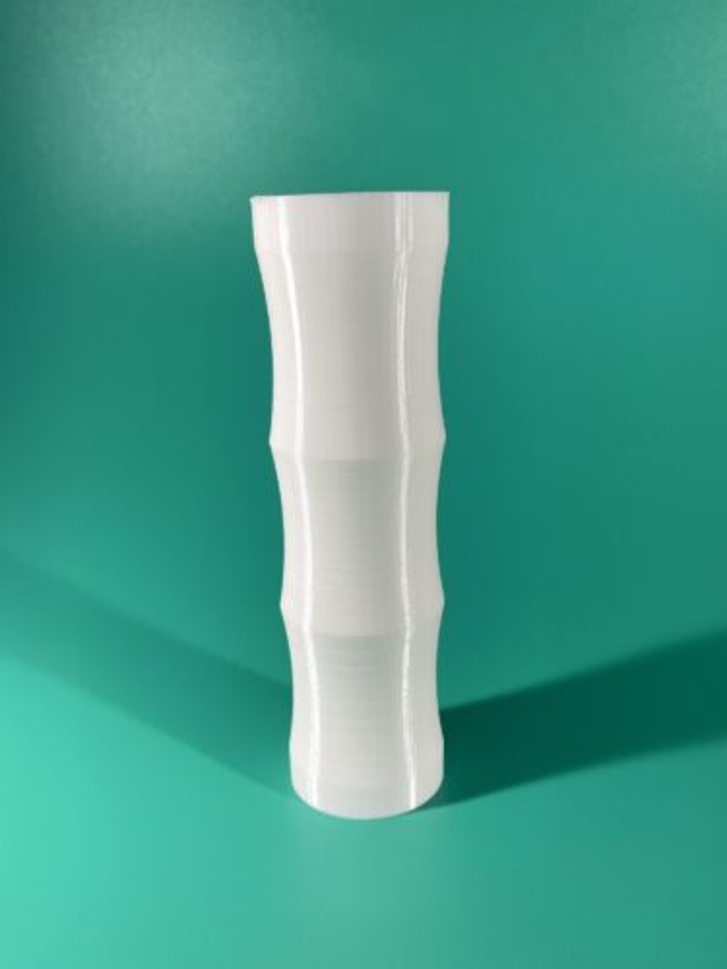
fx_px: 728
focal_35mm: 26
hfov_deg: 53.1
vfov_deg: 67.3
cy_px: 484
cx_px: 364
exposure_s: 1/100
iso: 32
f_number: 1.8
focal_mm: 4.25
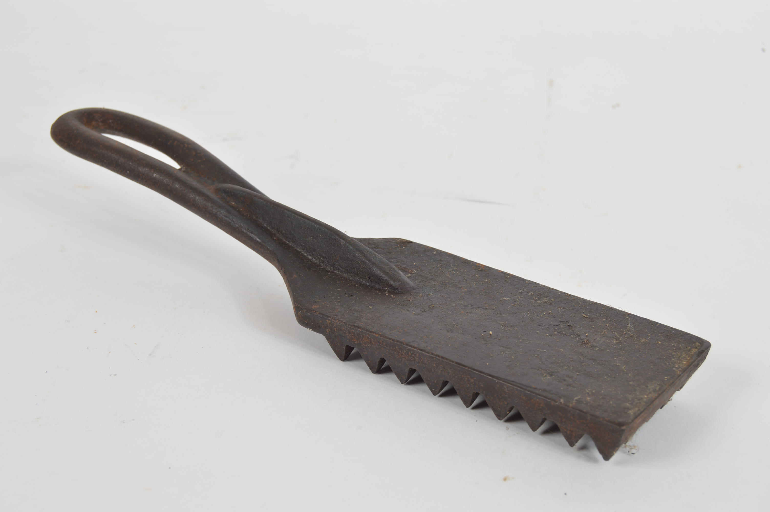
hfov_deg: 33.4
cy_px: 256
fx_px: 1282
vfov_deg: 22.6
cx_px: 385
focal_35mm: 60
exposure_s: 1/80
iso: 100
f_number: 9
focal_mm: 40
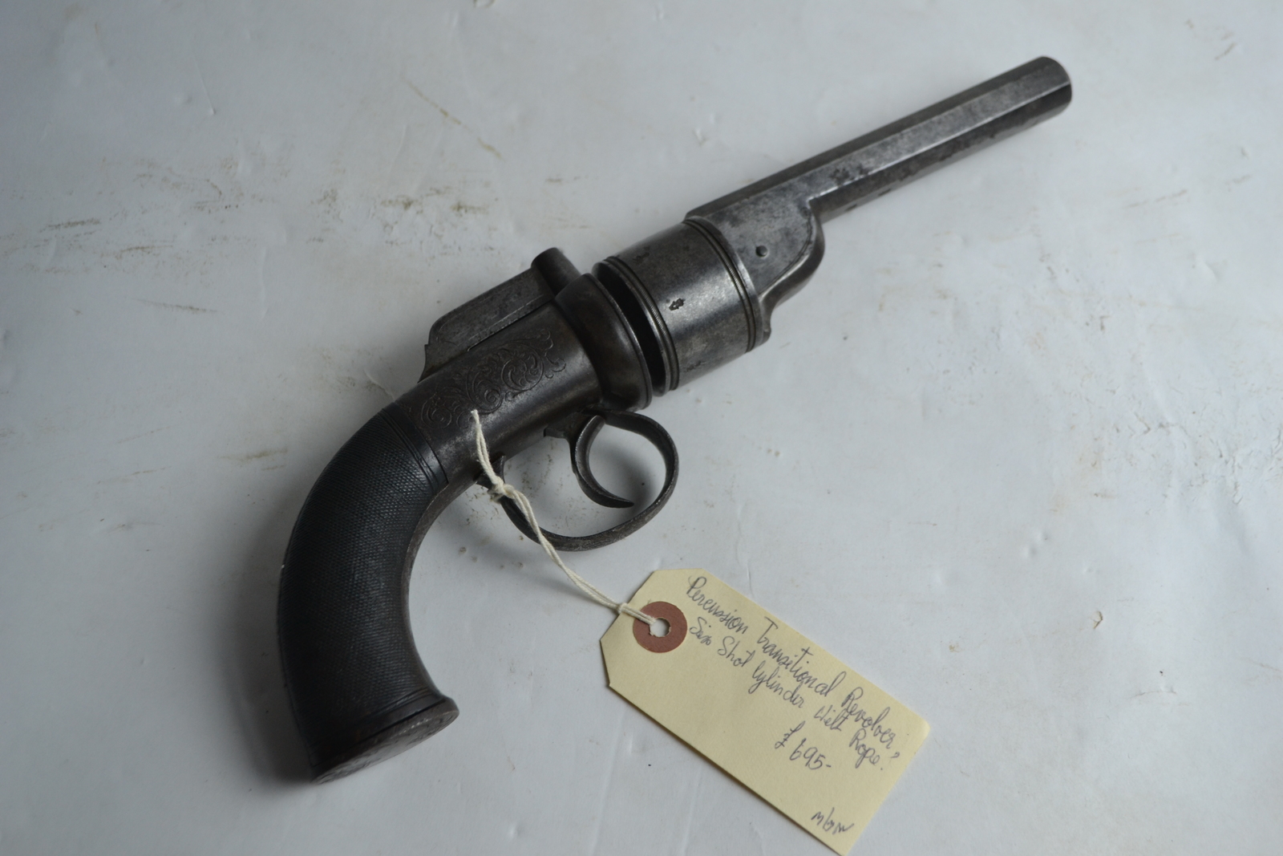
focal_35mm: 42
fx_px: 1497
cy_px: 428
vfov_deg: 31.9
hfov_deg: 46.4
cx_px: 642
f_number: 4.5
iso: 400
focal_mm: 28
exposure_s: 1/30
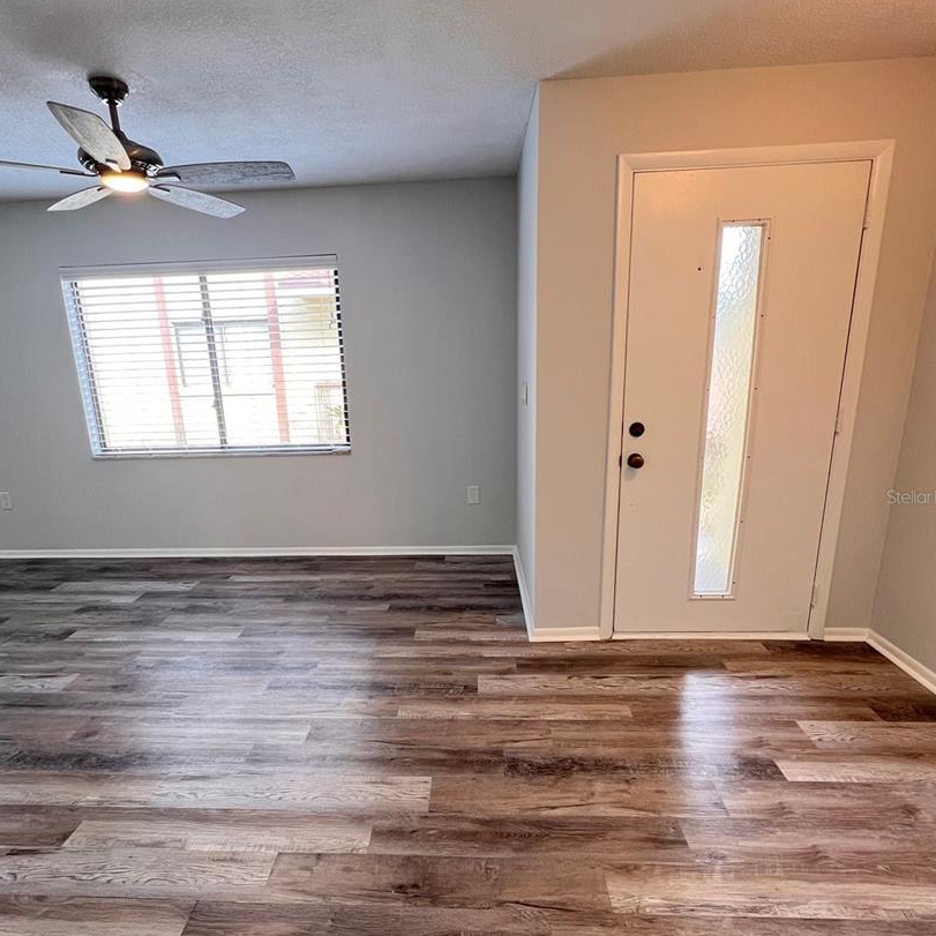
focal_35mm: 17
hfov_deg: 83.9
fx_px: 520
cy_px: 496
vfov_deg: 83.9
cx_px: 449
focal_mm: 1.57
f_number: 1.8
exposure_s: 1/120
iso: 160
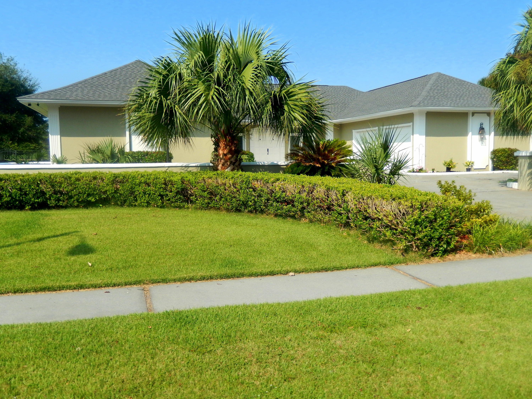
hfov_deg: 56.8
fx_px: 492
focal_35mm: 32
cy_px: 200
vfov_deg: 44.2
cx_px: 266
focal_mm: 5.7
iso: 125
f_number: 3.8
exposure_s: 1/1000
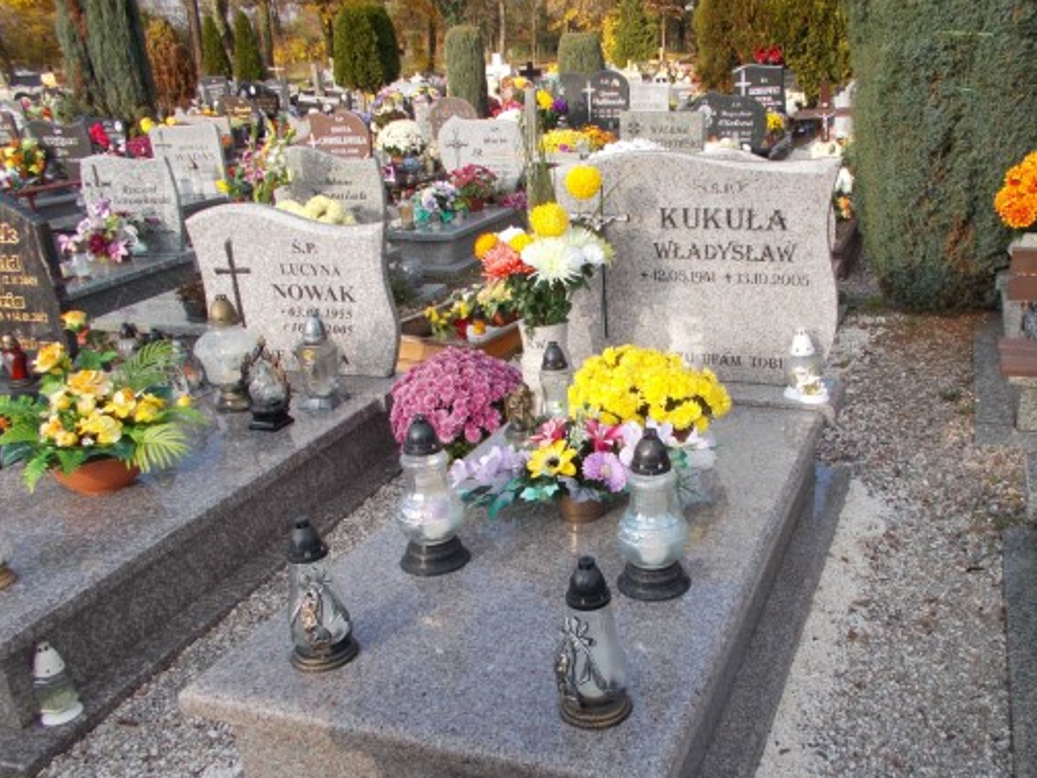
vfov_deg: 42.8
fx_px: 989
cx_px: 617
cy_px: 445
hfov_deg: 55.0
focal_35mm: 33
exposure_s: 1/400
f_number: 3.2
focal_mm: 4.6
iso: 80
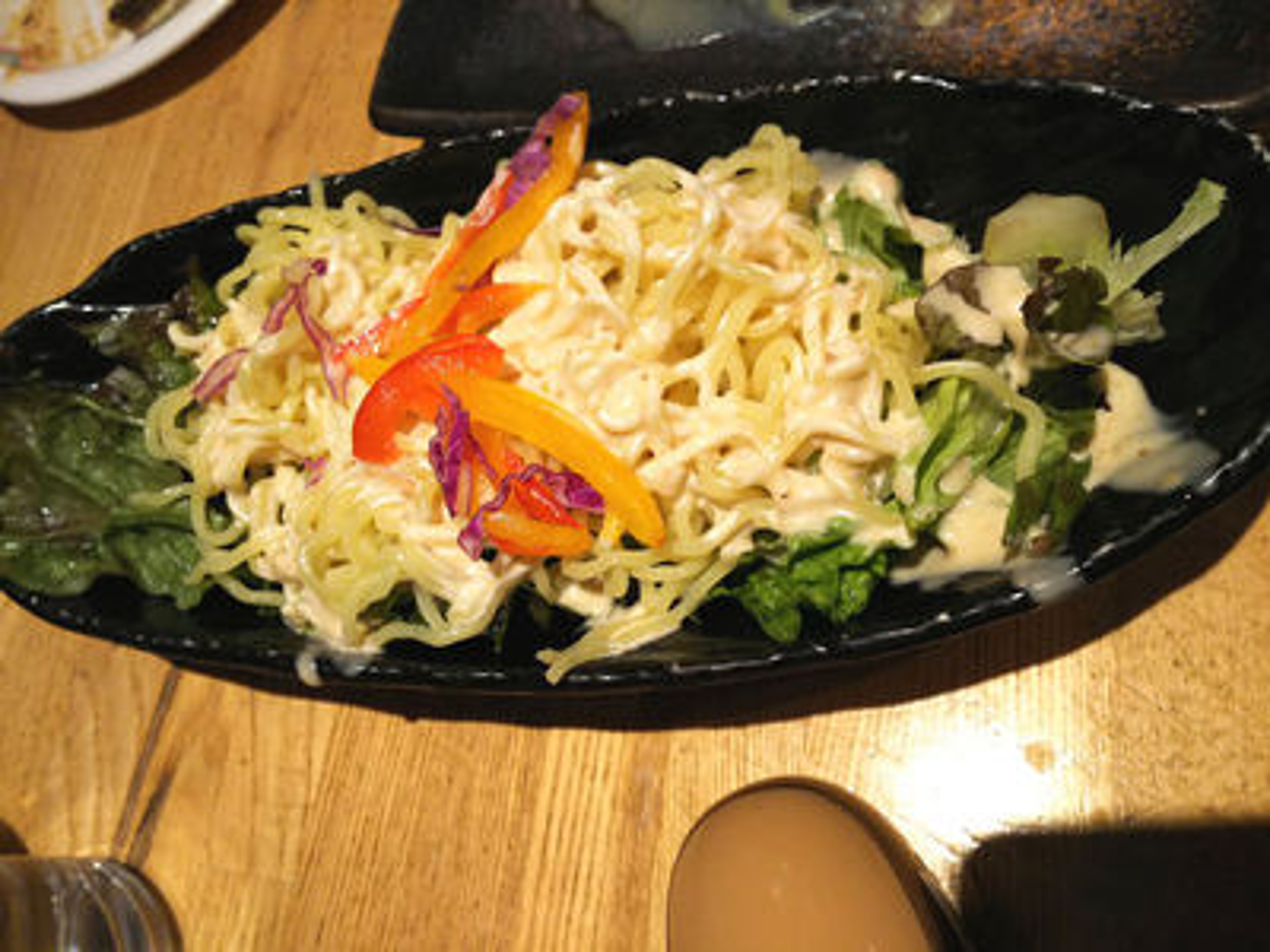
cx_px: 635
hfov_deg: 65.3
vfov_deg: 51.4
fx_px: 991
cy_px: 476
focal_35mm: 27
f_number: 1.9
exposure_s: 1/120
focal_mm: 4.2
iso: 100
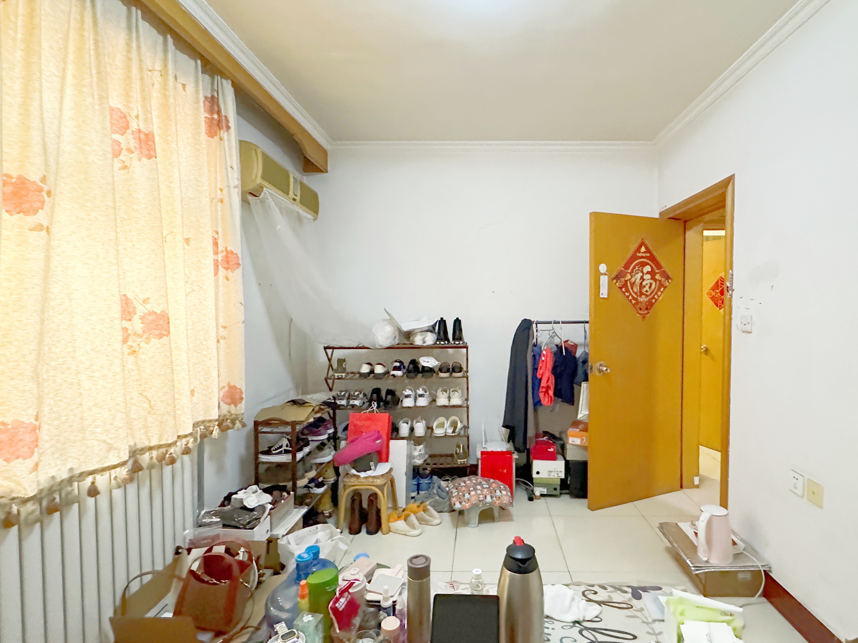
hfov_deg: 87.4
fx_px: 446
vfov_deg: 71.6
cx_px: 479
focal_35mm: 18
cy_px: 322
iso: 800
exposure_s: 1/50
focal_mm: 2.22
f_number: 2.2
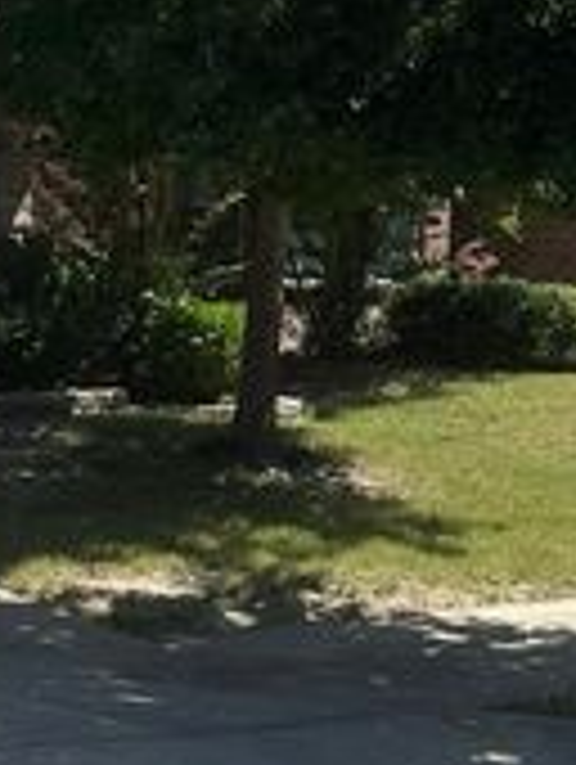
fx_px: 2080
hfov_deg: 13.7
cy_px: 416
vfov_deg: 20.8
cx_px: -522
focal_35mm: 94
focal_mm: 6.86
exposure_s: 1/5000
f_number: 1.78
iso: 80
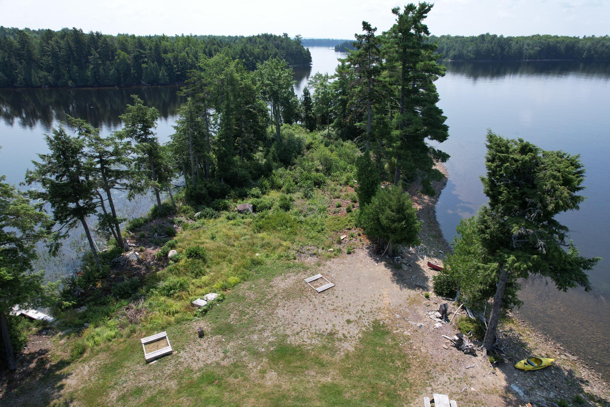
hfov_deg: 78.6
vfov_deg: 57.2
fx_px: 373
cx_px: 305
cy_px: 204
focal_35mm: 22
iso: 100
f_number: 2.8
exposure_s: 1/1500
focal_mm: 8.38
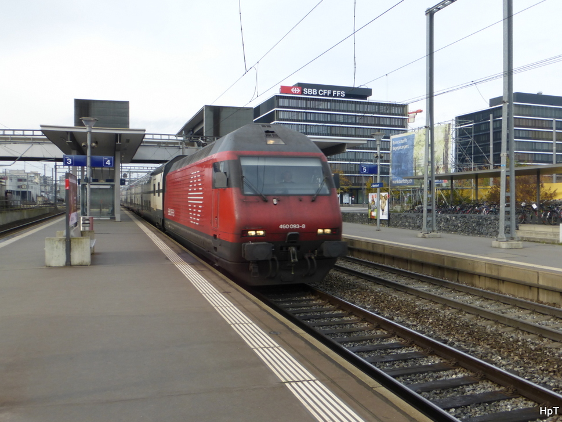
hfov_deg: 56.8
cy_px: 211
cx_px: 283
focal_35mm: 32
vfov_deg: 44.2
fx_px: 520
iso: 100
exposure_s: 1/320
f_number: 4
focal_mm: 5.4
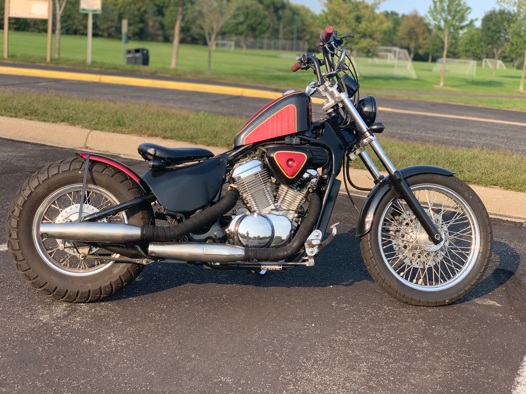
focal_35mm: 52
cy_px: 197
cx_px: 263
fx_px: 790
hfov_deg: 36.8
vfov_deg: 28.0
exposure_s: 1/363
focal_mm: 6
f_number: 2.4
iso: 16
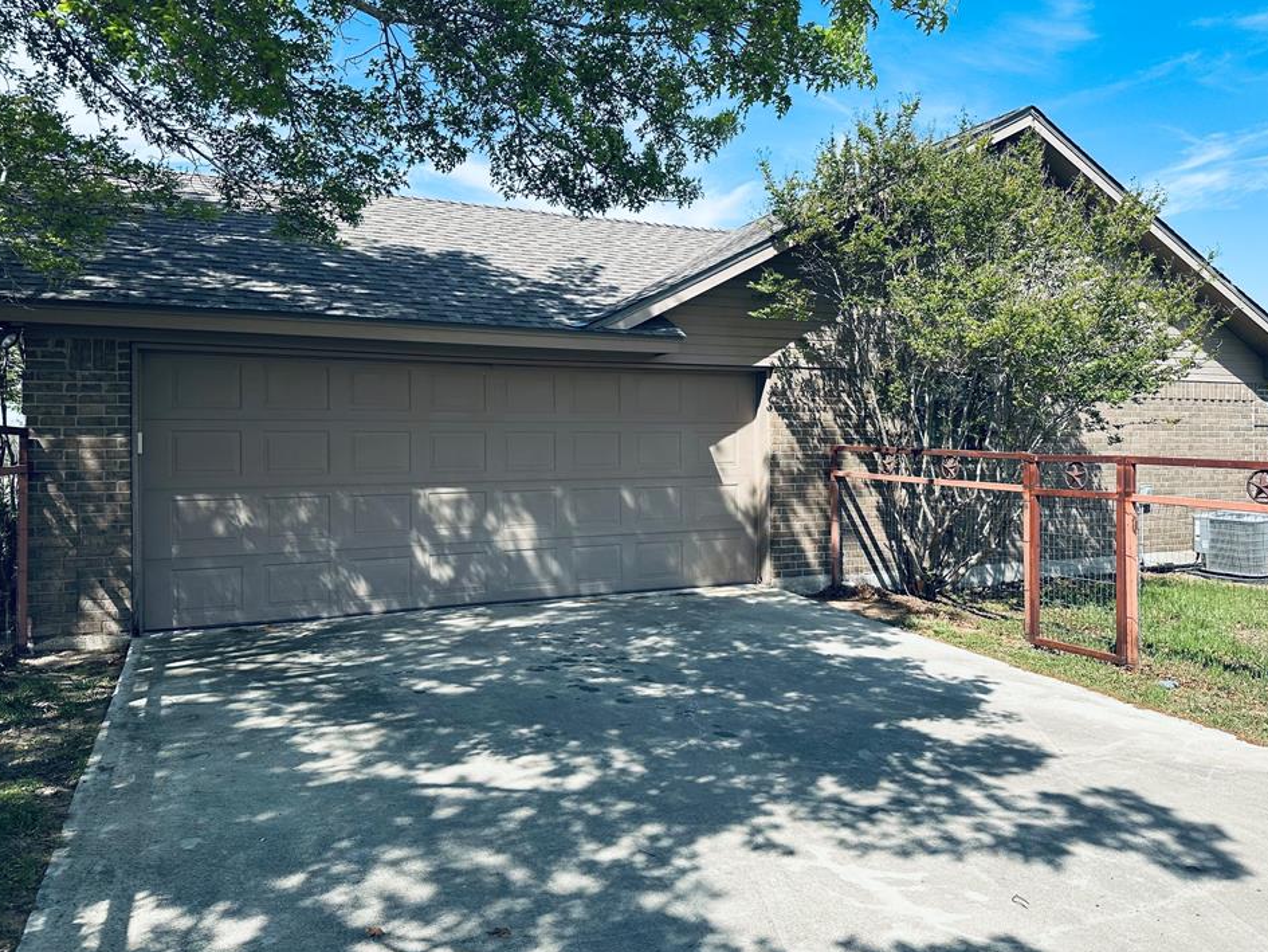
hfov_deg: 67.3
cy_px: 450
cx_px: 644
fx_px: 953
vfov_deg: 53.0
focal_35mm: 26
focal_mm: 6.86
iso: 80
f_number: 1.78
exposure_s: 1/2732
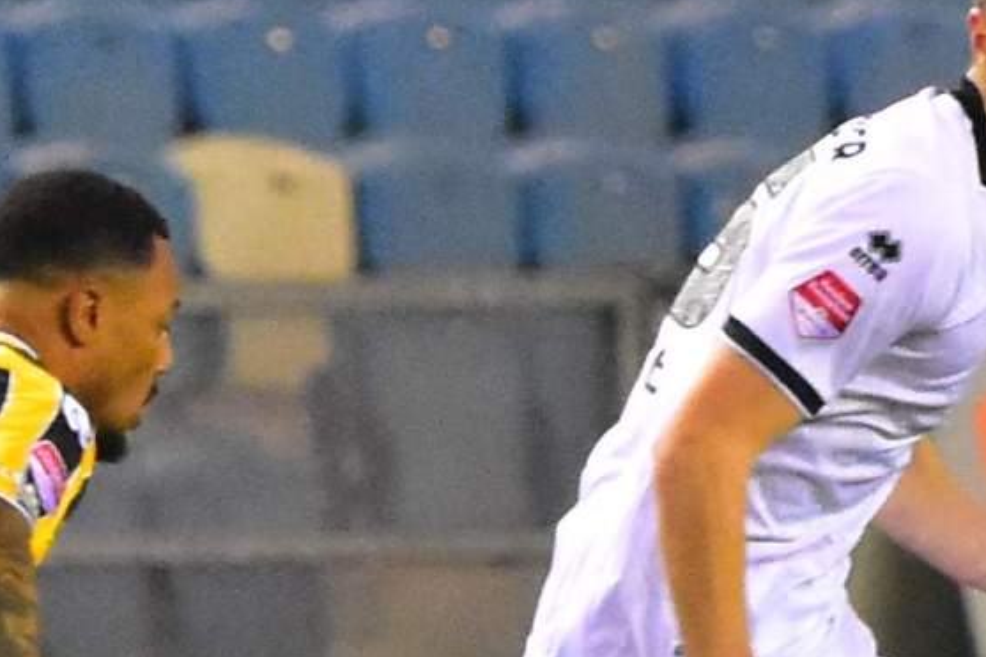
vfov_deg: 1.8
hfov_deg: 2.7
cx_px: 646
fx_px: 21246
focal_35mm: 776
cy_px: 774
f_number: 2.8
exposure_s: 1/1000
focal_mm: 150
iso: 4500
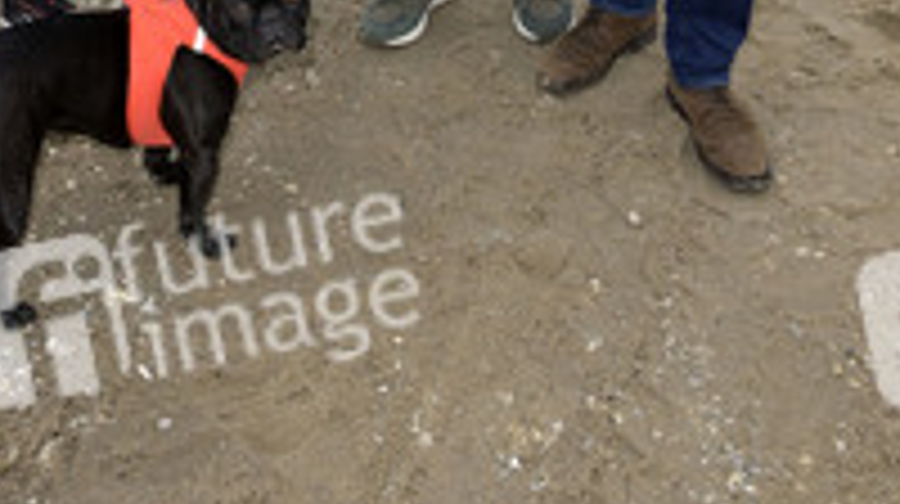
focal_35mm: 65
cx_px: 320
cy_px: -374
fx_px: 1550
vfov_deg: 16.0
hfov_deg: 32.2
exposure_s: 1/250
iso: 640
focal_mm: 31
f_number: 9
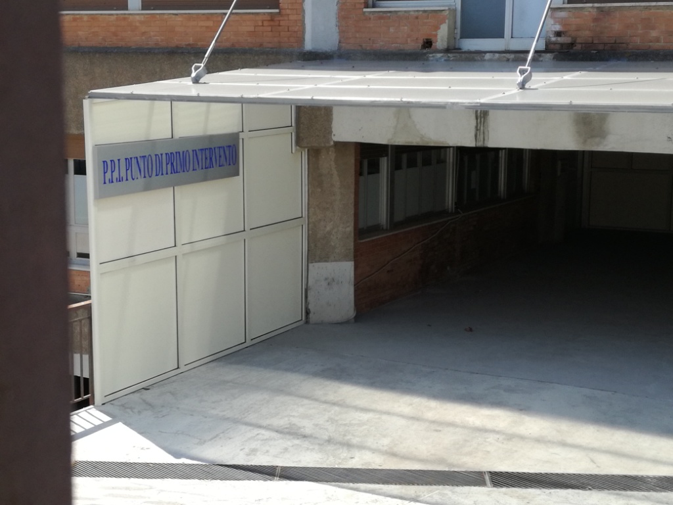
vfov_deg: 25.7
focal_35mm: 57
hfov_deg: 33.8
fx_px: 1108
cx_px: 336
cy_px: 252
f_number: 2
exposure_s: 1/826
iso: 50
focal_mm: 3.79
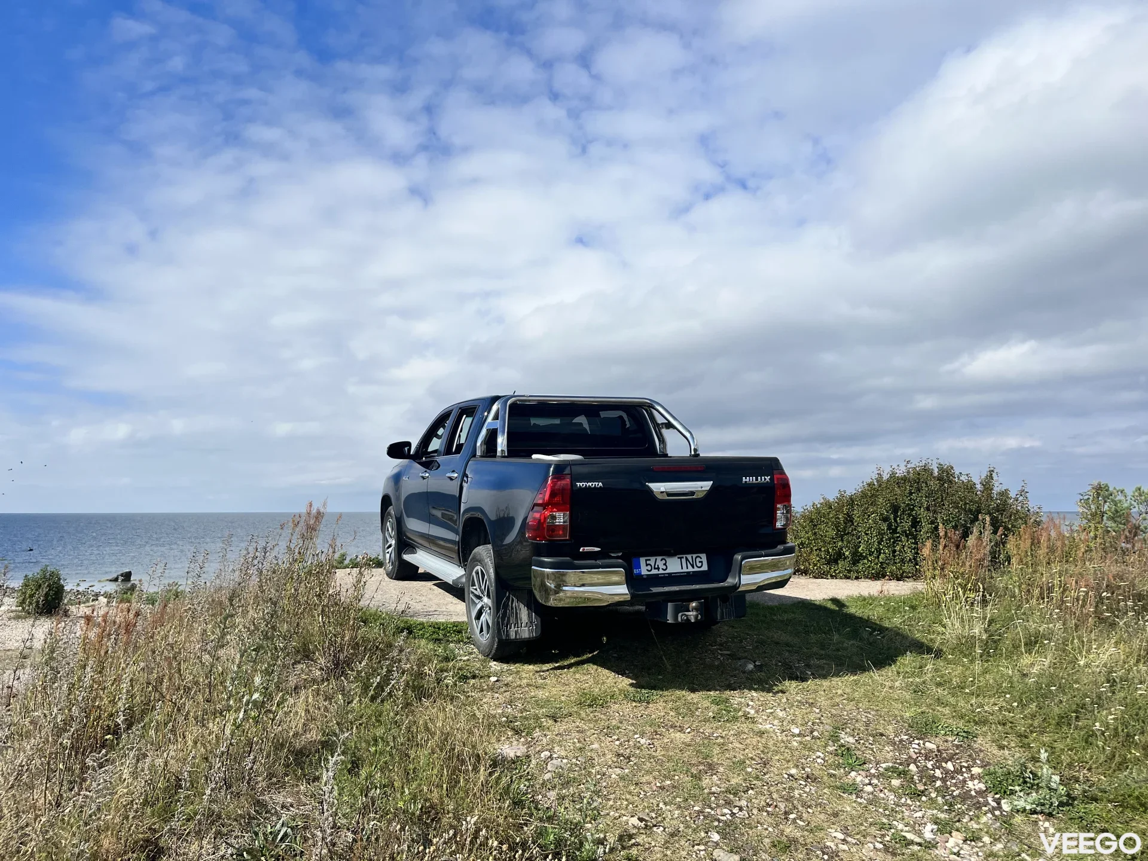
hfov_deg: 67.3
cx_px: 574
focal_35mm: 26
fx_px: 862
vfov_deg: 53.1
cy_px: 430
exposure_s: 1/6173
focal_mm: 5.1
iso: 50
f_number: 1.6
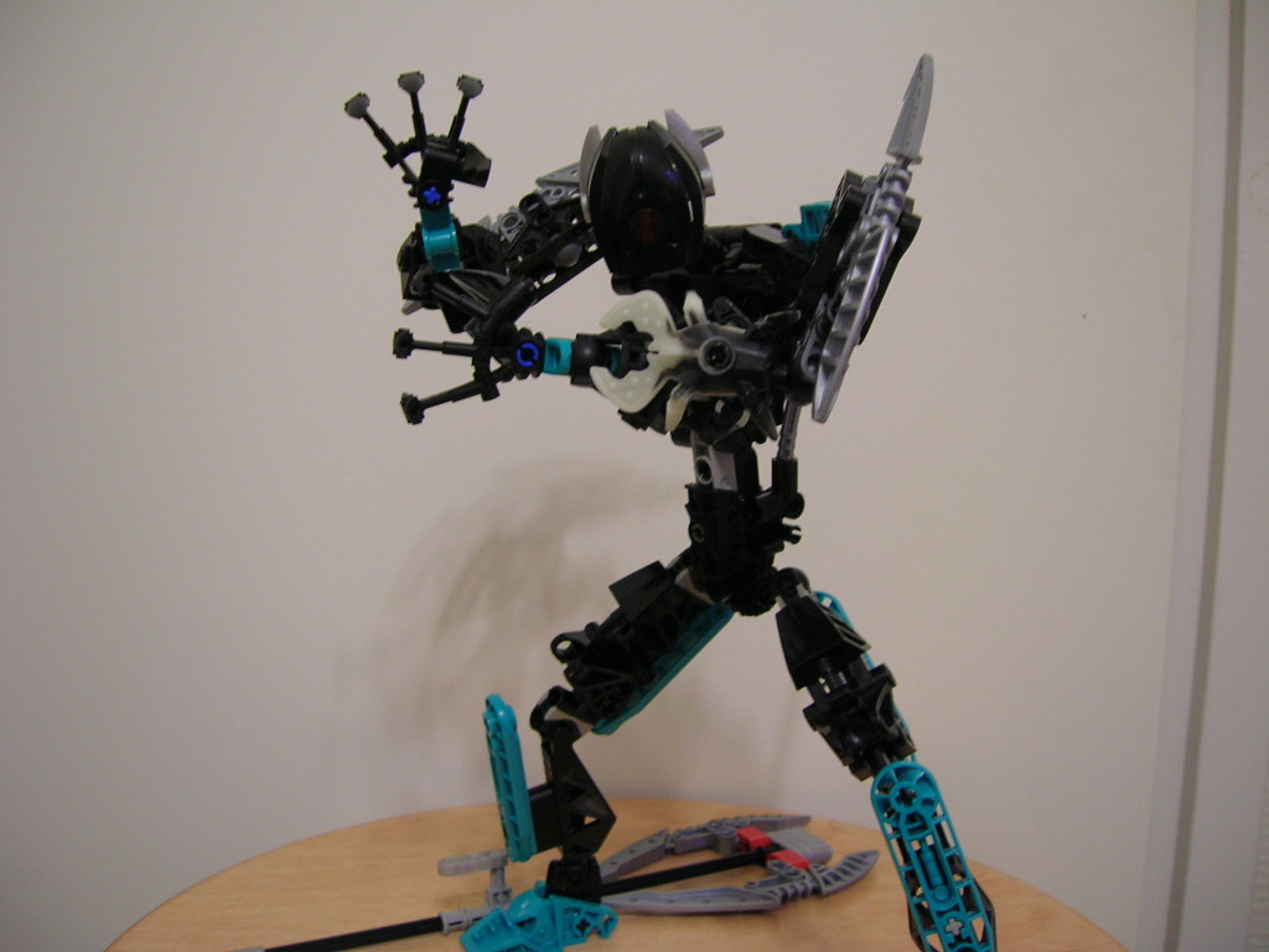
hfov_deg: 54.0
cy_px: 476
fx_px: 1246
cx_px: 634
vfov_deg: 41.8
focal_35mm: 34
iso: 64
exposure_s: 1/4
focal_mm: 5.7
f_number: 2.9
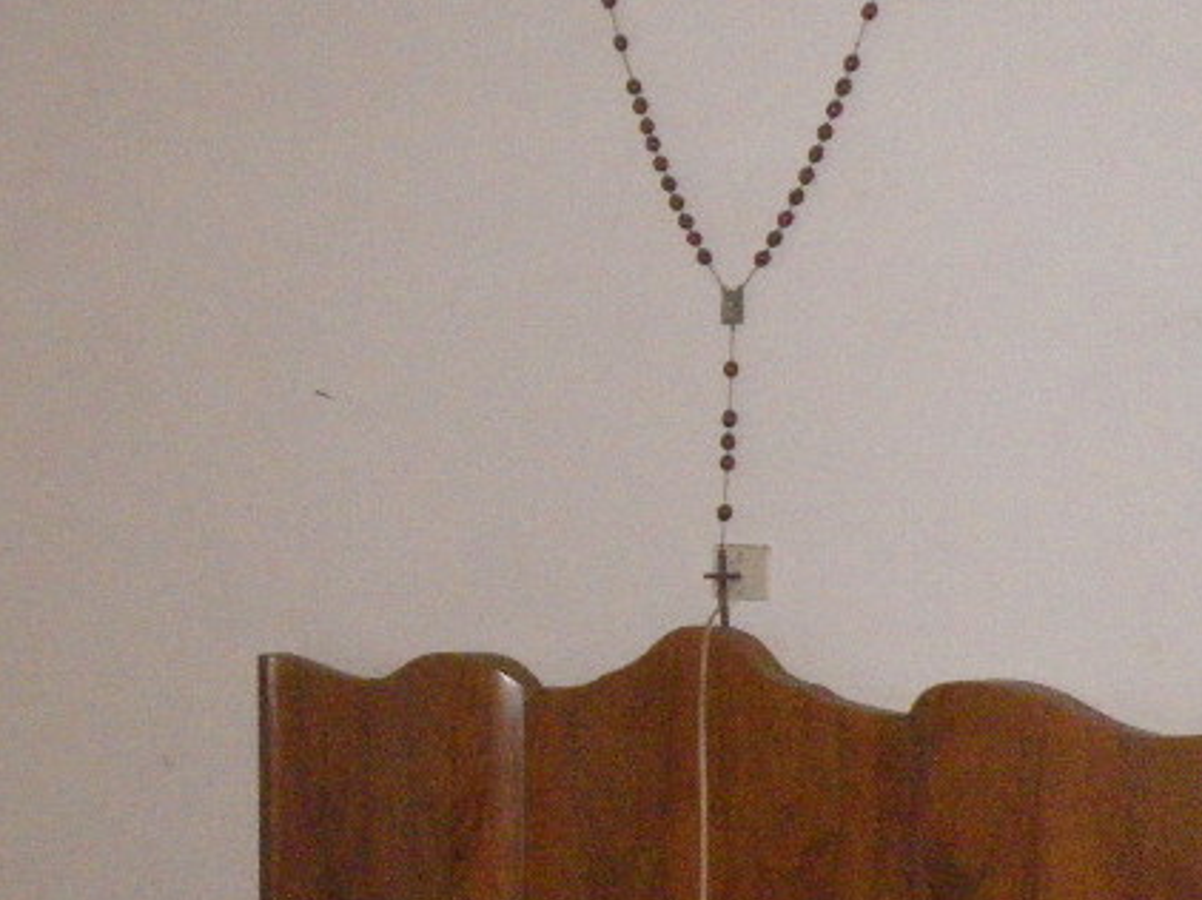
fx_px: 2950
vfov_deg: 17.2
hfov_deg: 21.6
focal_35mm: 85
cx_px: -185
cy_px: 703
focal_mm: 6.2
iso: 500
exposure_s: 1/60
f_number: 3.8
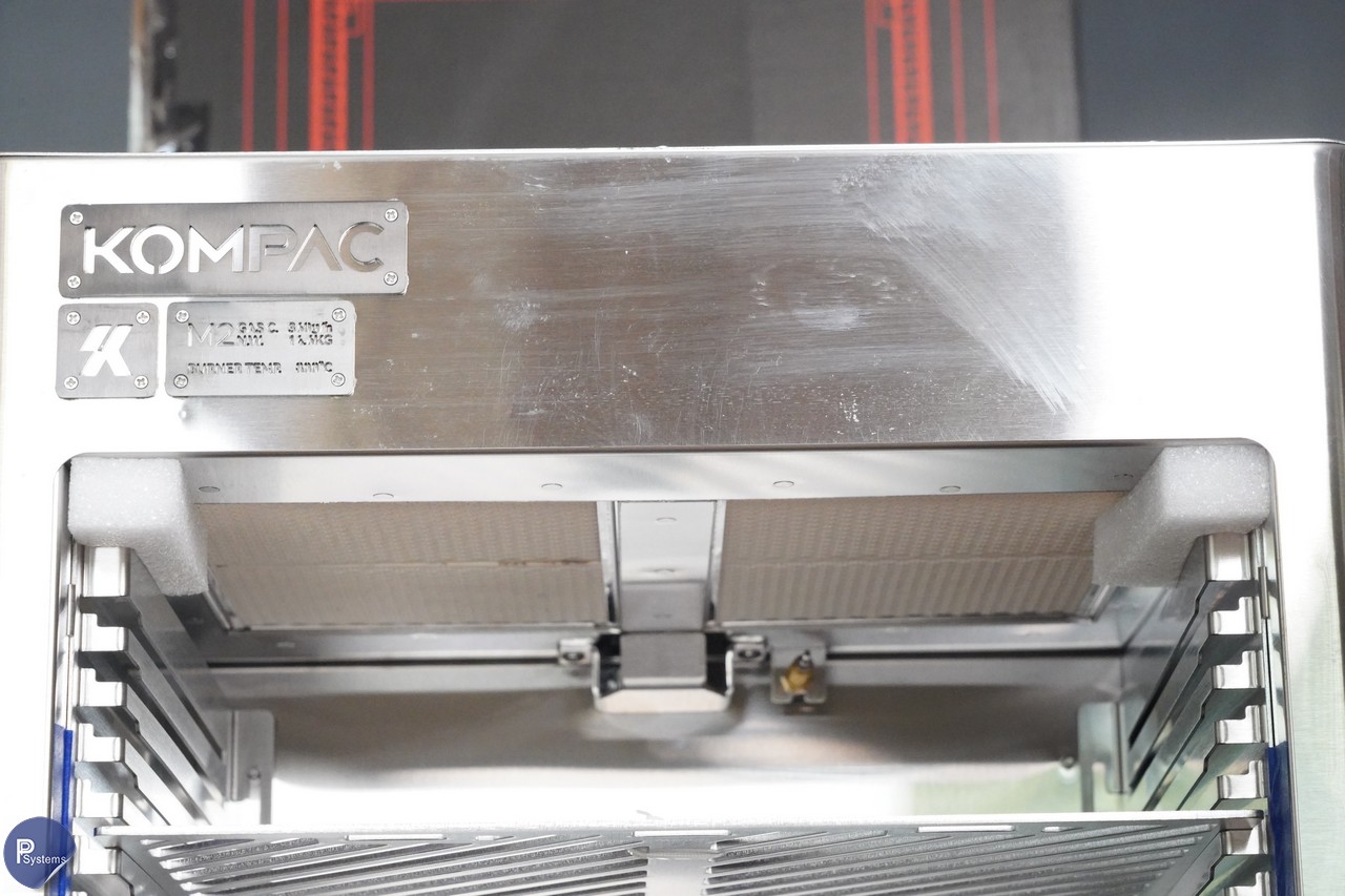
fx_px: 3175
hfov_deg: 23.9
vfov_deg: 16.1
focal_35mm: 85
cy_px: 448
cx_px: 672
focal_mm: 85
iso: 12800
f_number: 11
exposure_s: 1/100
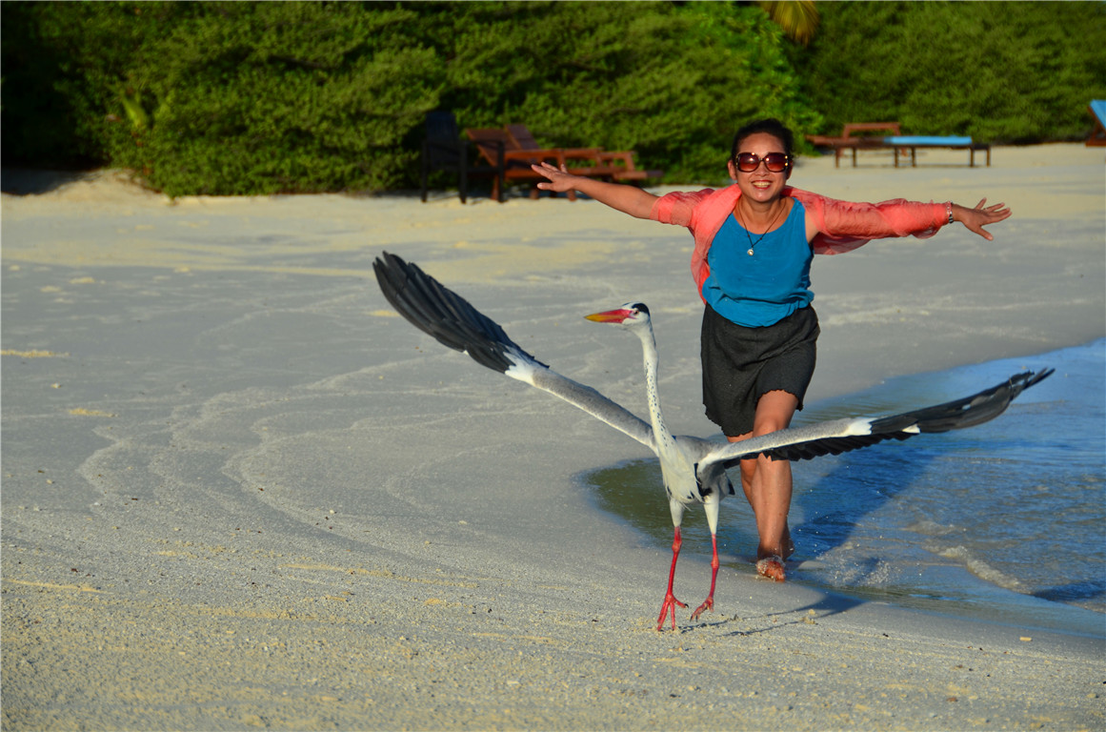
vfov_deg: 11.1
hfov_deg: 16.7
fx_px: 3770
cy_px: 366
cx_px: 553
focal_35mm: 123
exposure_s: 1/1250
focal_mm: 82
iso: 100
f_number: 5
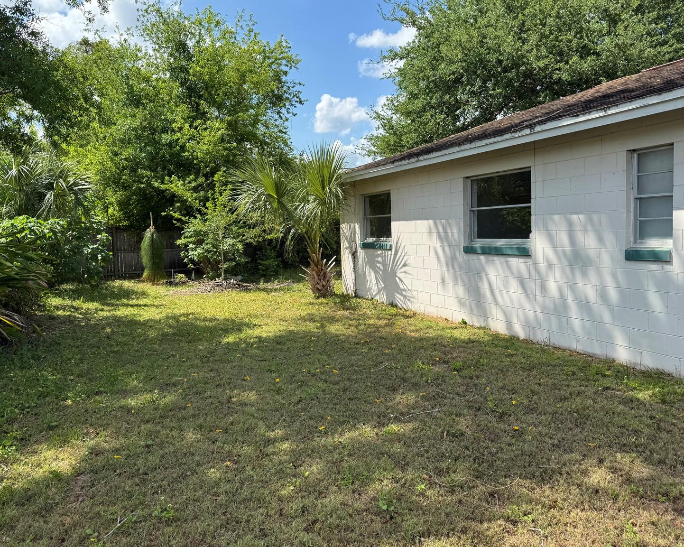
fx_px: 526
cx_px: 349
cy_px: 268
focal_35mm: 26
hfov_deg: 66.0
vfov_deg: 54.9
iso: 80
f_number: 1.78
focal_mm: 6.76
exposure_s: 1/2252
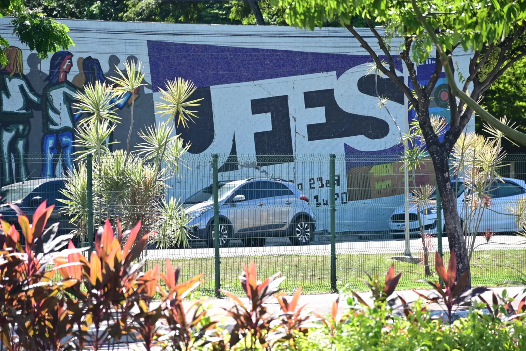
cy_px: 176
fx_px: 3068
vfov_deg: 6.5
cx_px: 263
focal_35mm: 210
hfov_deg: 9.8
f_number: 6.3
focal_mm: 140
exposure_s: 1/640
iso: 640
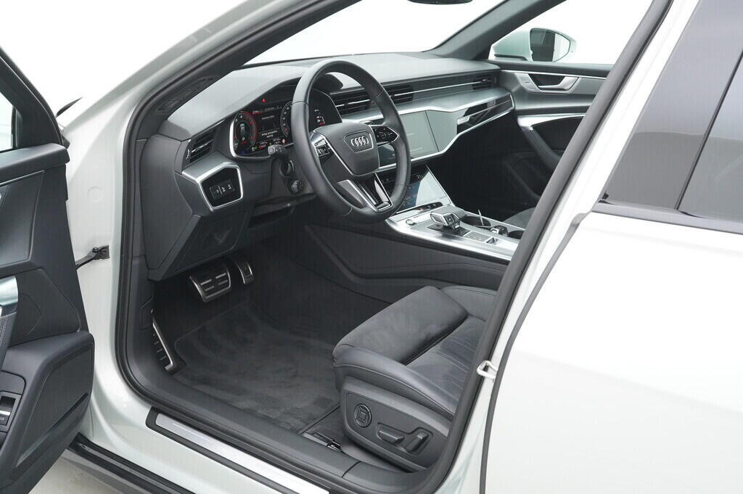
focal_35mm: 36
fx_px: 742
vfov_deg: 36.8
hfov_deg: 53.2
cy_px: 247
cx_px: 372
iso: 2500
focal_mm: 24
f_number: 6.3
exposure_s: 1/125
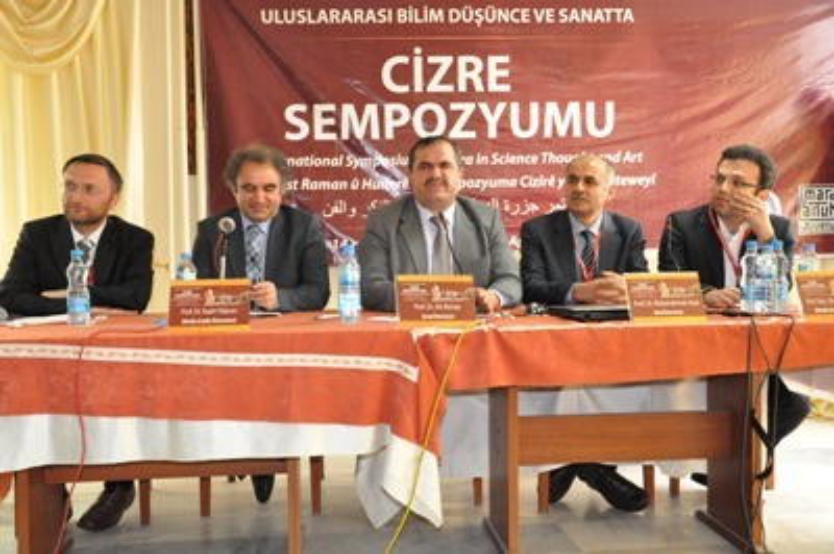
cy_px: 277
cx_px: 417
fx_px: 903
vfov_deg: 34.2
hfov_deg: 49.6
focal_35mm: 39
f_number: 6.3
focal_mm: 26
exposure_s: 1/60
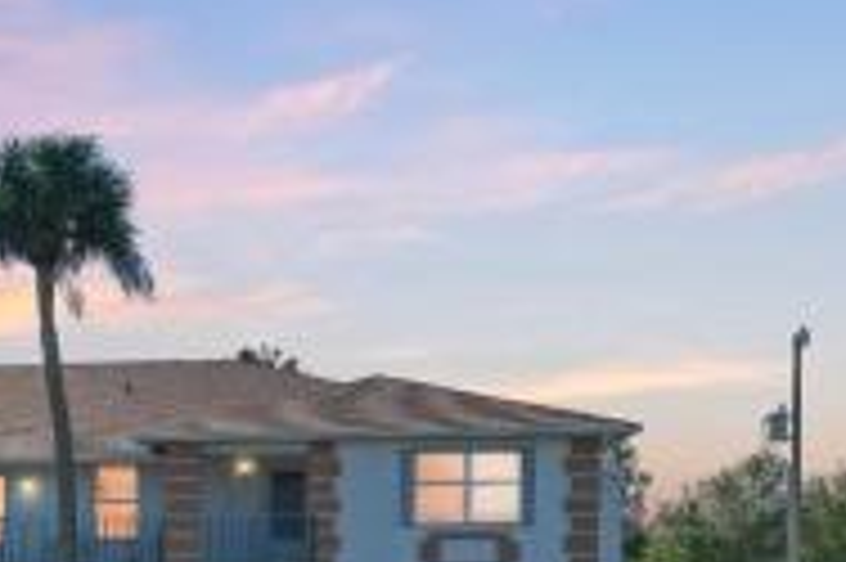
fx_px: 1573
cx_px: -108
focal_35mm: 67
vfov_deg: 19.6
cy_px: 575
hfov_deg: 27.3
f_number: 6.3
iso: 100
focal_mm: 10.26
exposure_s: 1/800
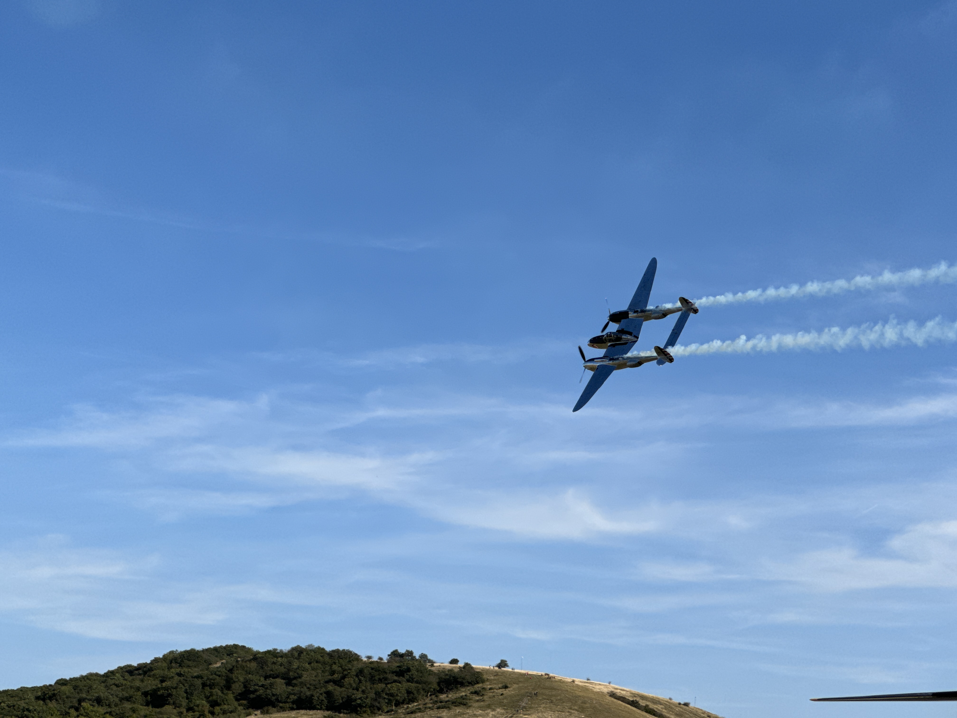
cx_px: 478
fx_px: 2129
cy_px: 359
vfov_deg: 19.1
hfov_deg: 25.3
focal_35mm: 77
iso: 25
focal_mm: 9
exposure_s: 1/1193
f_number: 2.8
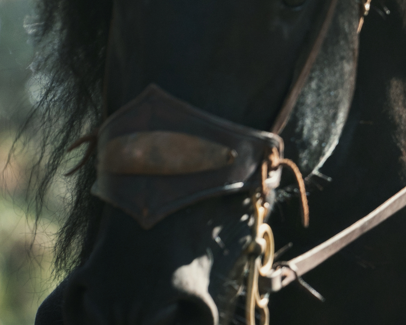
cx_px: 540
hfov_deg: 2.5
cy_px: -230
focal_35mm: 775
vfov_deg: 2.0
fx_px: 9311
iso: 250
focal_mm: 200
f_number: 4
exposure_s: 1/320
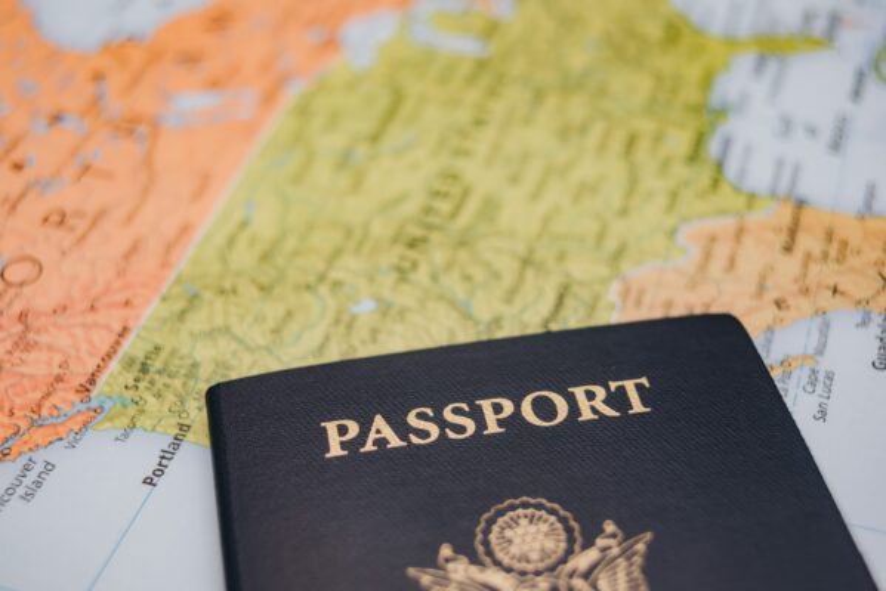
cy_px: 296
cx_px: 443
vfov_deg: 27.0
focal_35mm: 50
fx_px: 1231
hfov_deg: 39.6
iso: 320
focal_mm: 50
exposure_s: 1/160
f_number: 4.2
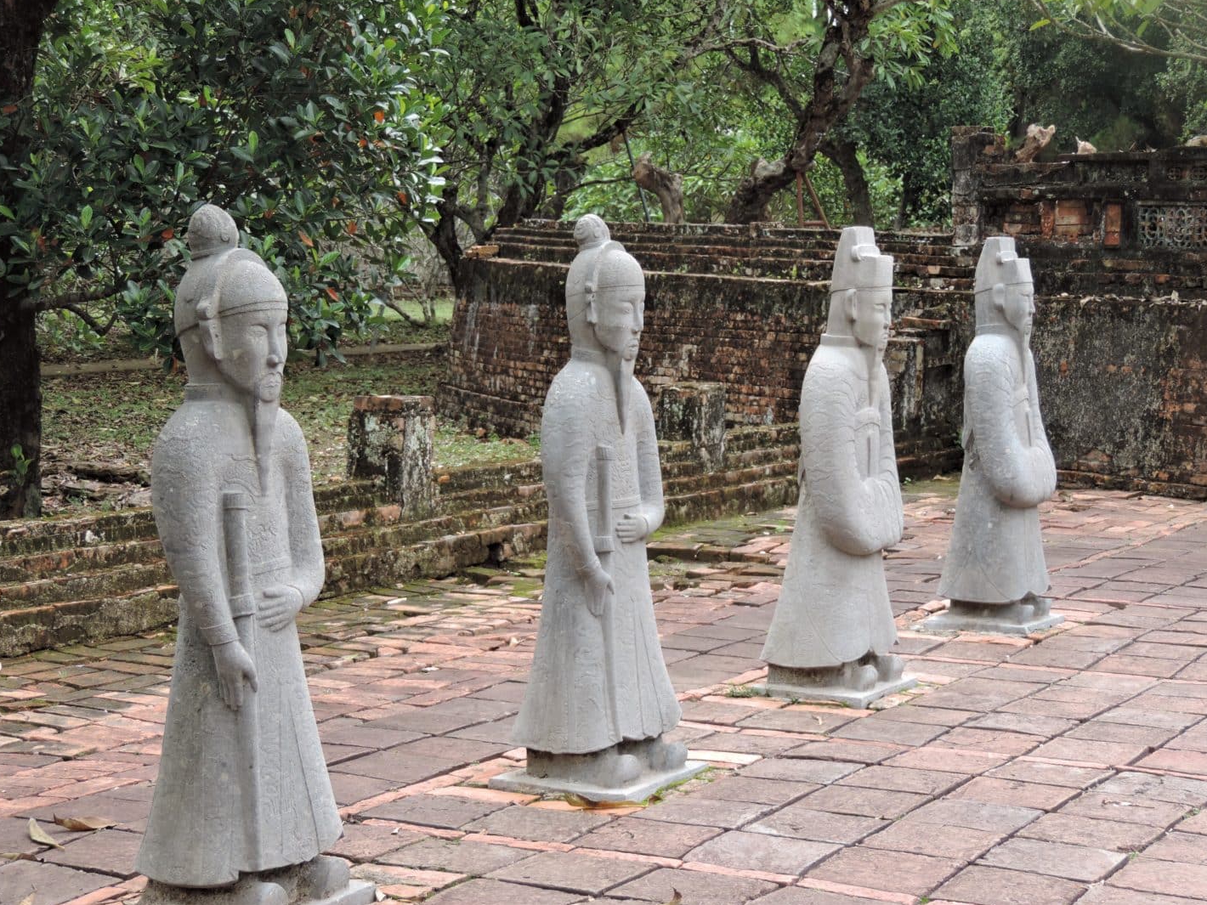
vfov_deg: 20.7
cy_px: 450
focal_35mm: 71
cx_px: 602
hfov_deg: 27.4
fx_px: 2476
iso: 80
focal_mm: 12.4
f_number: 3.9
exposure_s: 1/200
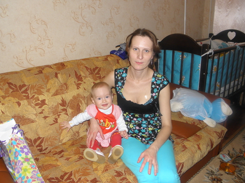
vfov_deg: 48.2
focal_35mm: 29
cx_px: 121
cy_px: 93
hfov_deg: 61.7
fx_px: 205
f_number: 3.5
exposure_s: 1/30
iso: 100
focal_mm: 5
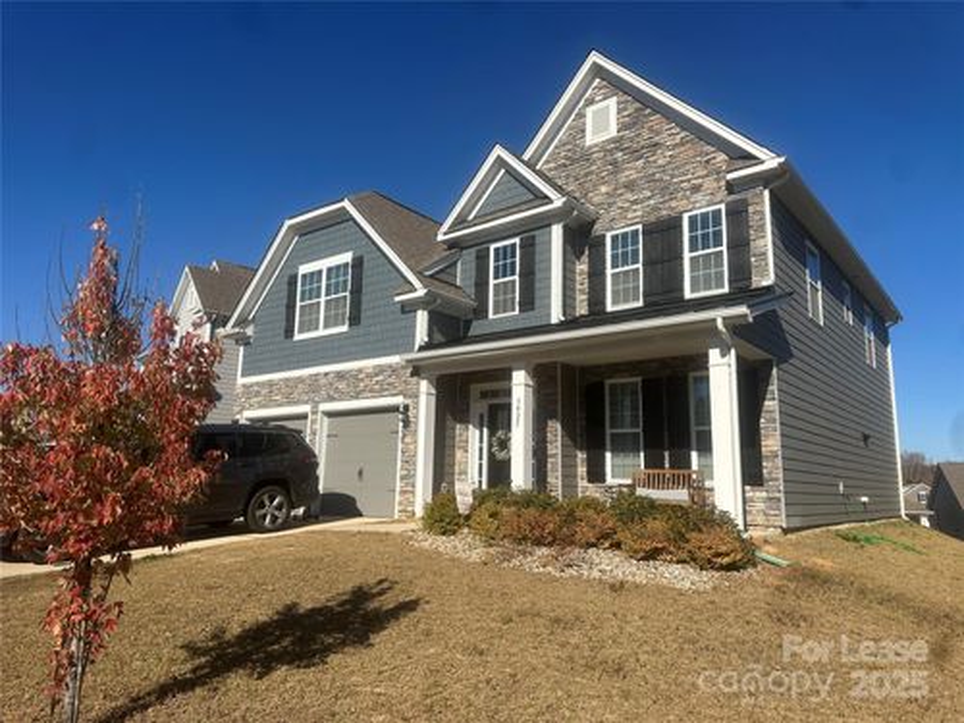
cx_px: 482
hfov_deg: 71.6
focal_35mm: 24
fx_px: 668
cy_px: 362
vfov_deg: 56.8
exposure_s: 1/6623
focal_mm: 6.86
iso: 80
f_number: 1.78
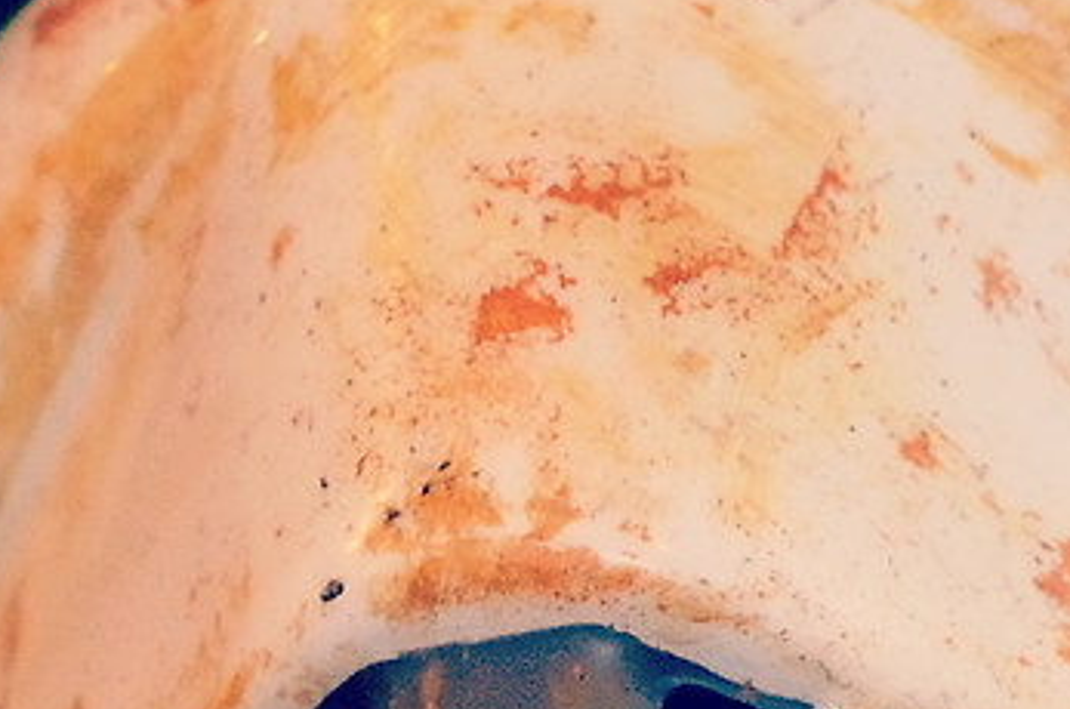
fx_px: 15397
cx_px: 1881
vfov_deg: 2.6
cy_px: 828
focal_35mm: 519
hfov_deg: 3.9
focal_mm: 50
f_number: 3.5
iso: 800
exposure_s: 1/100
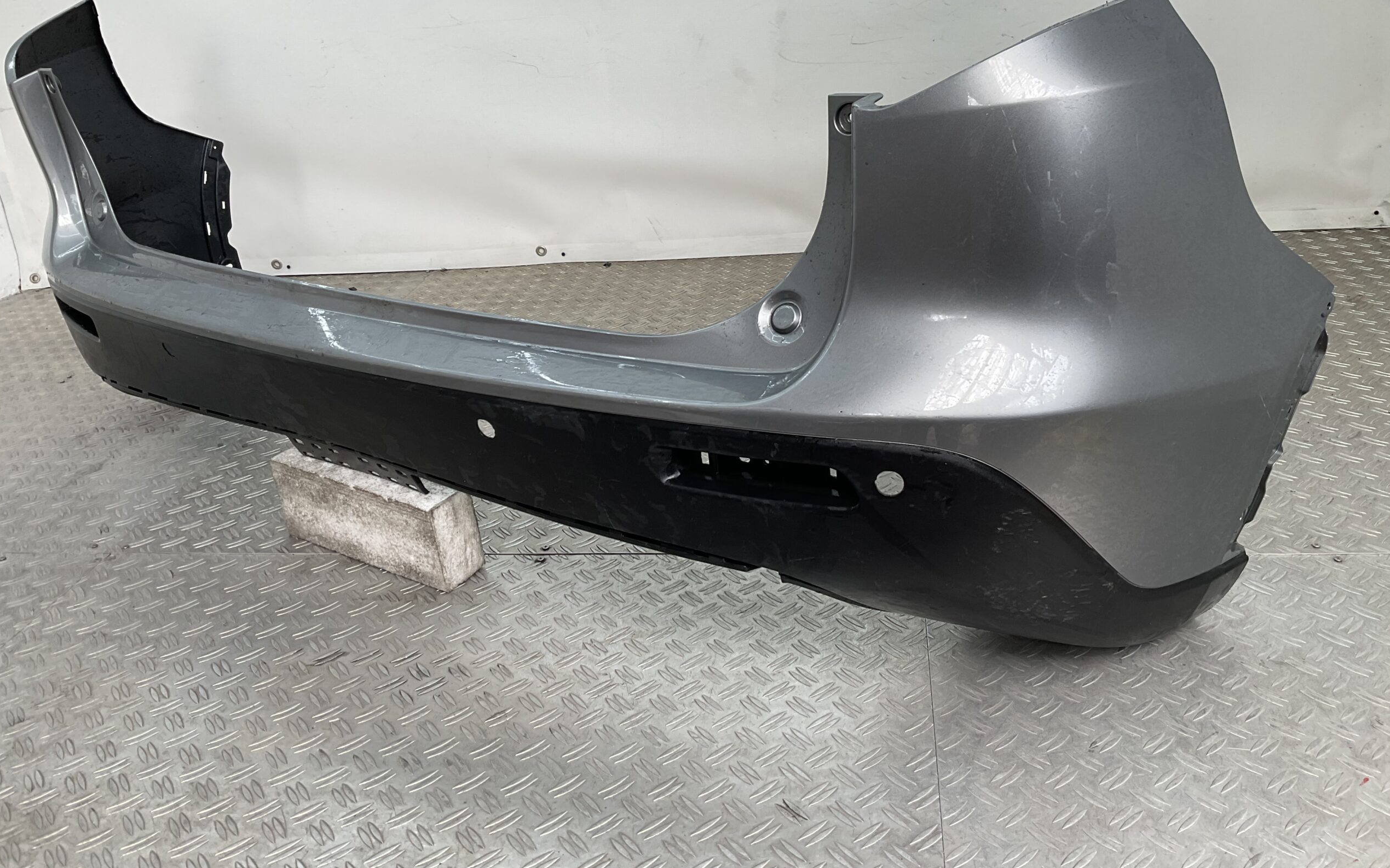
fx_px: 1174
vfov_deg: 40.4
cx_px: 697
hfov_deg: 61.2
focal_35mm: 31
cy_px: 346
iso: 16
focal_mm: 3
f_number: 1.8
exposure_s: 1/121
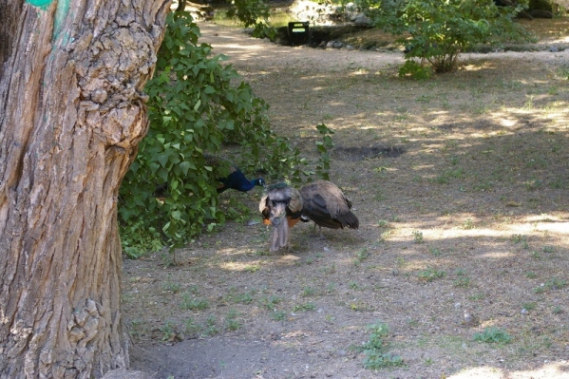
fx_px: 1304
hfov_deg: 24.6
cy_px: 190
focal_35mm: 82
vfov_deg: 16.5
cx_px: 284
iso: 400
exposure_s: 1/60
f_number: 8
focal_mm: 55
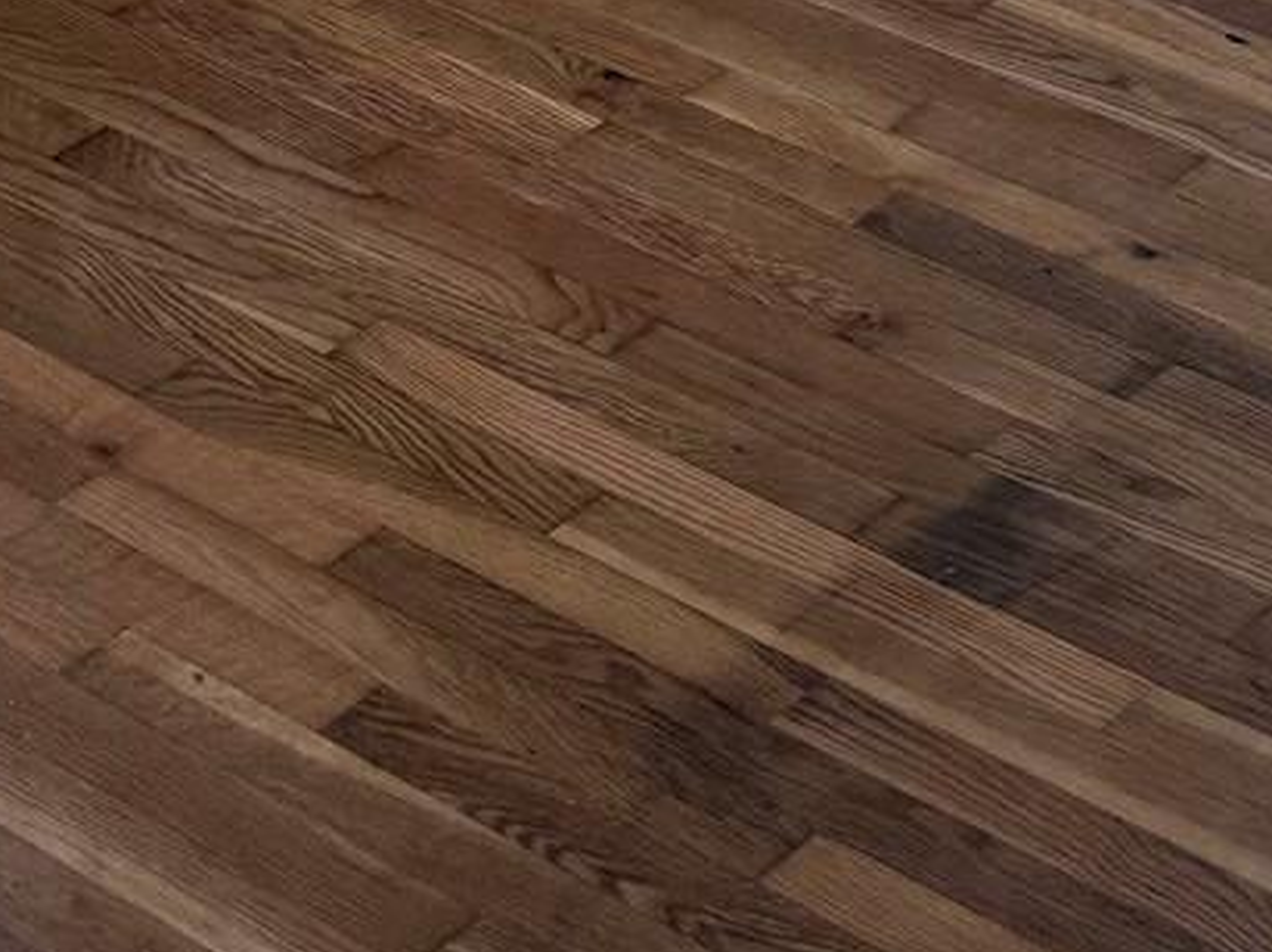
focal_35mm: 120
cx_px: 1101
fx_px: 4407
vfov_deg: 10.5
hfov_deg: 16.2
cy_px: -1408
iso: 100
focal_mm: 6.76
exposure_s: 1/276
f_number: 1.78
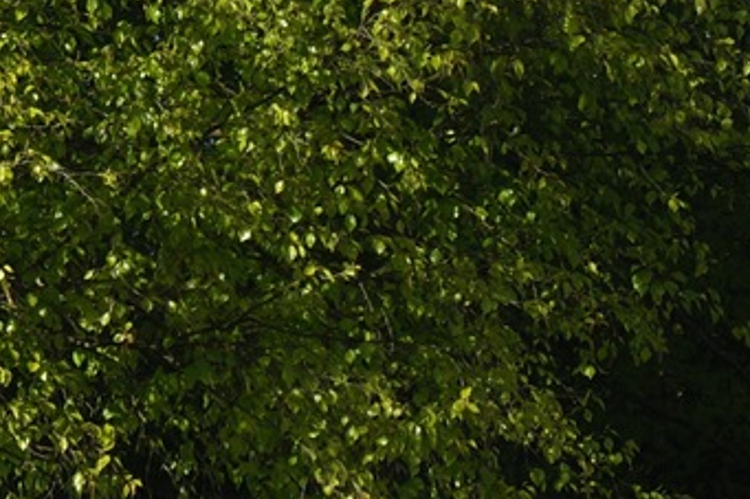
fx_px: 7833
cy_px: 838
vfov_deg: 3.6
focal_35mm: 376
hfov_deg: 5.5
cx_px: 603
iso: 100
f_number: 9
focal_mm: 57
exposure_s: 1/100
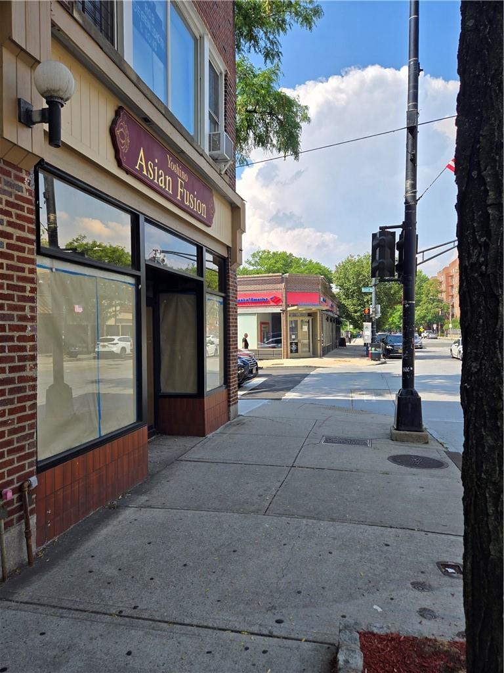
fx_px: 446
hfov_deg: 58.9
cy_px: 336
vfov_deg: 73.9
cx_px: 252
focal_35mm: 23
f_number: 1.8
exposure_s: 1/1248
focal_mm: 5.4
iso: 25
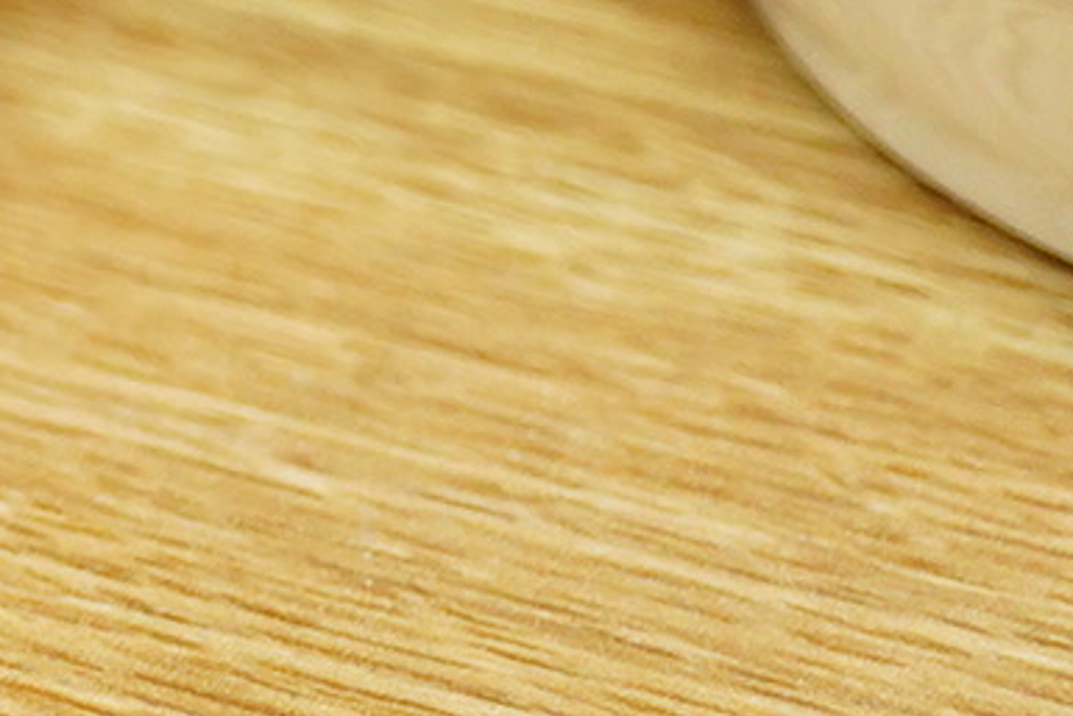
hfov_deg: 8.3
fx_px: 6857
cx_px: -1363
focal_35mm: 230
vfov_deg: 5.8
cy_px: -710
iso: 2500
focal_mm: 30
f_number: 3.5
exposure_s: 1/400
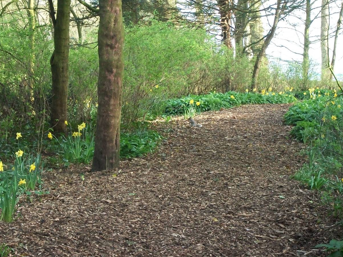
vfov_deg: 11.6
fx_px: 1268
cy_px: 102
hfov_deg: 15.4
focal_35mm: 128
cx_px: 150
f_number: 5.2
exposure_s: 1/30
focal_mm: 17.1
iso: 160
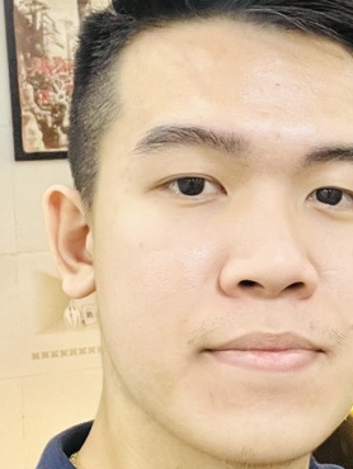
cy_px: 207
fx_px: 1127
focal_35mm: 83
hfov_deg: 17.3
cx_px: 378
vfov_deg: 23.5
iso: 200
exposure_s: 1/50
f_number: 2.2
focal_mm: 2.71
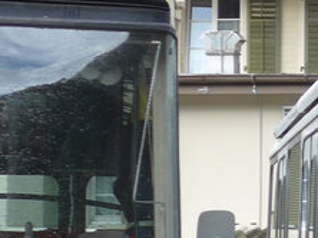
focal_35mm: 265
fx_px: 2432
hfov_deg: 7.1
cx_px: 718
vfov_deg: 5.6
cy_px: 191
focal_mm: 10.1
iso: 80
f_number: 3.2
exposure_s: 1/200
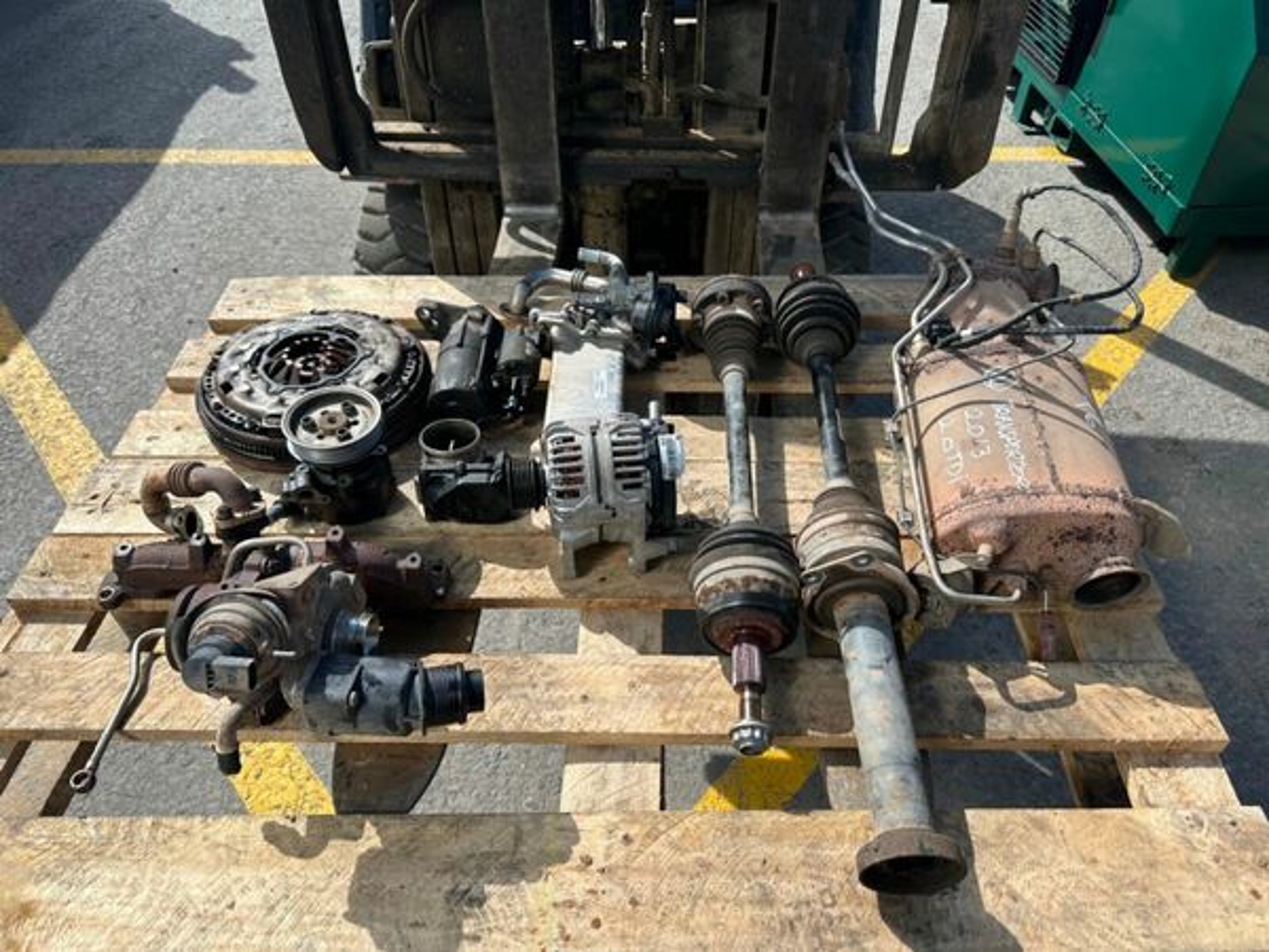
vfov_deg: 56.8
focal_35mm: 24
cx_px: 634
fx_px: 880
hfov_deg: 71.6
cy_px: 476
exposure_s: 1/3597
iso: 80
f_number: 1.78
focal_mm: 6.86
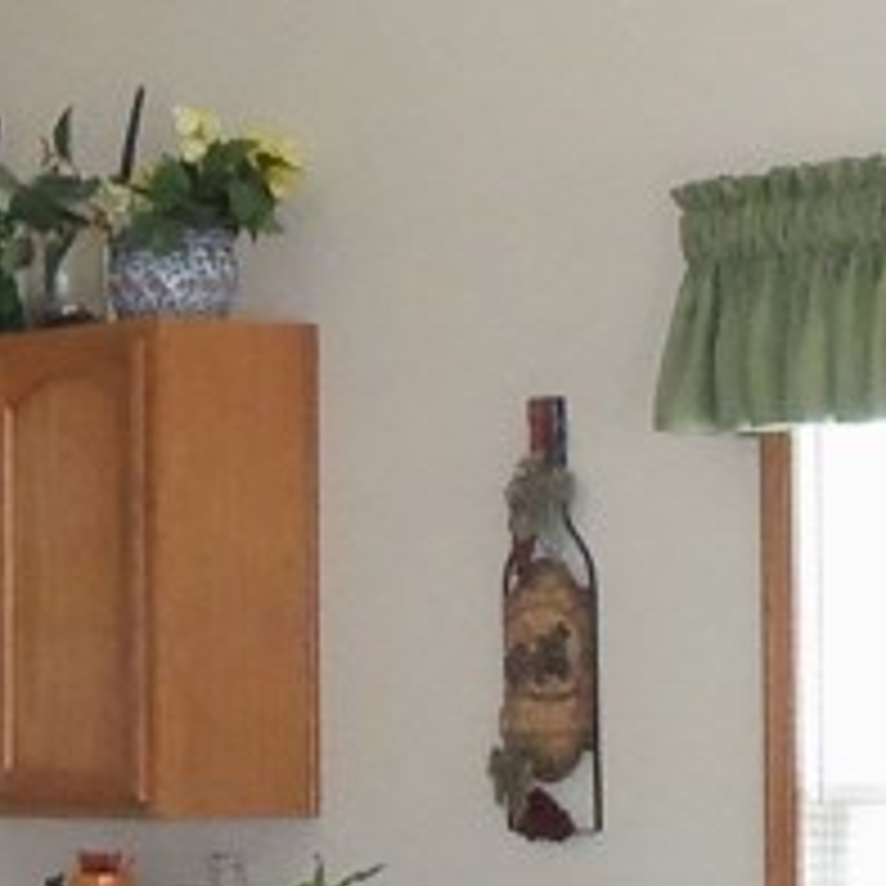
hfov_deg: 10.2
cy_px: 540
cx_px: 31
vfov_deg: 10.3
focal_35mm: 170
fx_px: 4923
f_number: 3.6
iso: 400
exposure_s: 1/60
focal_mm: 6.7
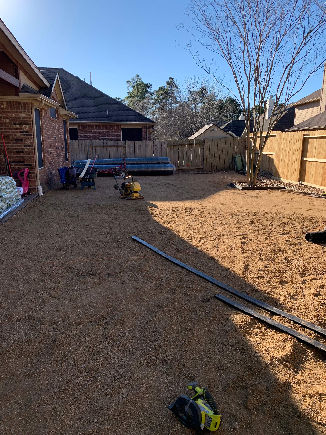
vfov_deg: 67.3
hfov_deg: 53.1
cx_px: 163
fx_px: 326
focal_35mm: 26
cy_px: 218
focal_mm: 4.25
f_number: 1.8
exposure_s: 1/1032
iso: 25
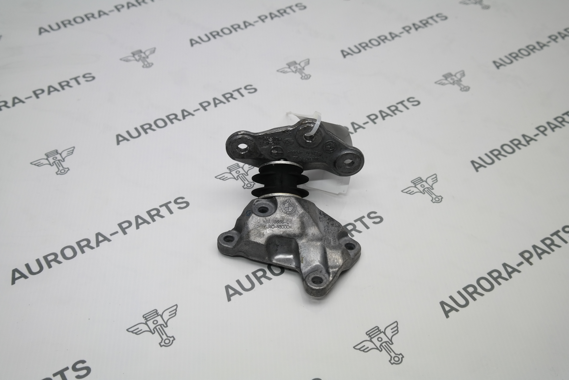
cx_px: 284
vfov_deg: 25.5
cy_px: 190
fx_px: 838
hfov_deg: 37.5
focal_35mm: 53
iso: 200
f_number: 4.5
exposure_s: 1/125
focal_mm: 35
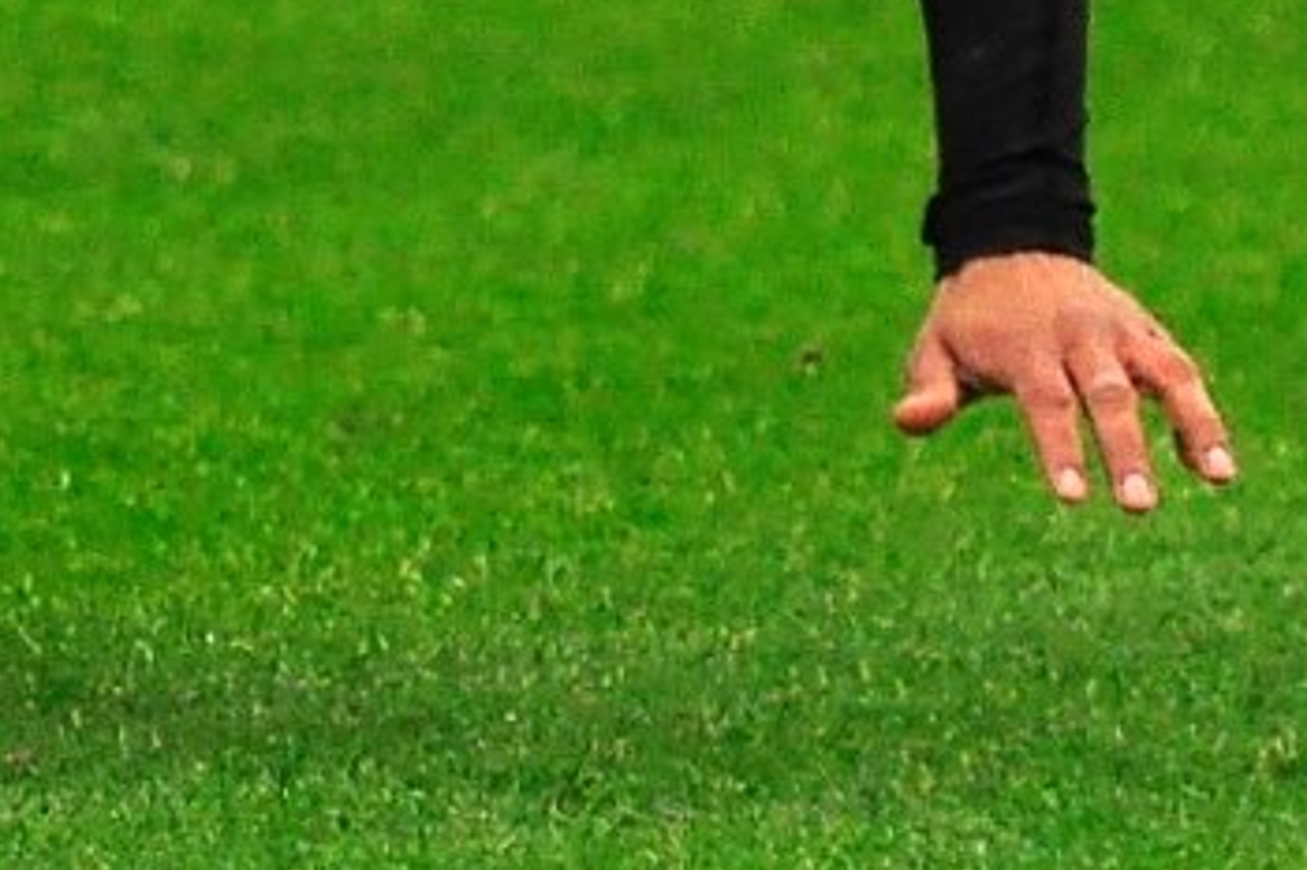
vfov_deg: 0.9
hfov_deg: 1.4
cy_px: -960
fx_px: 53233
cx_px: -752
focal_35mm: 1467
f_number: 4
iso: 1000
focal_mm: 220
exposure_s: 1/1000
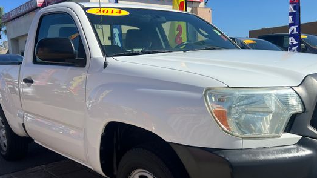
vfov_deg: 30.3
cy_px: 108
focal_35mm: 39
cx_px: 185
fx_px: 328
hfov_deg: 51.4
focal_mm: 5.7
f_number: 1.5
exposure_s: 1/4444
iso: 50
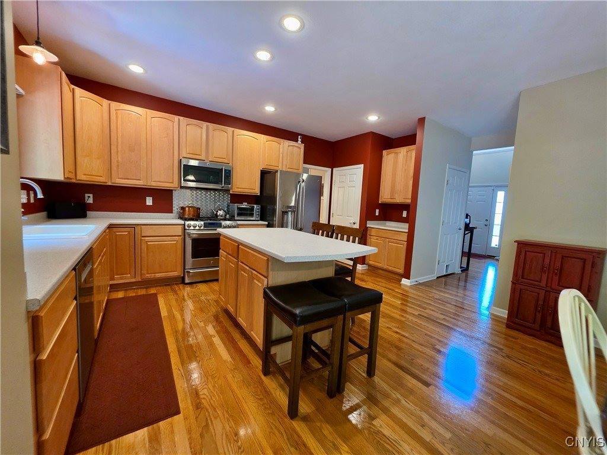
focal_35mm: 13
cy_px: 228
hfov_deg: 106.2
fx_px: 228
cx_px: 304
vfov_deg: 89.9
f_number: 1.9
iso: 250
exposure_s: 1/120
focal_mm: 2.2
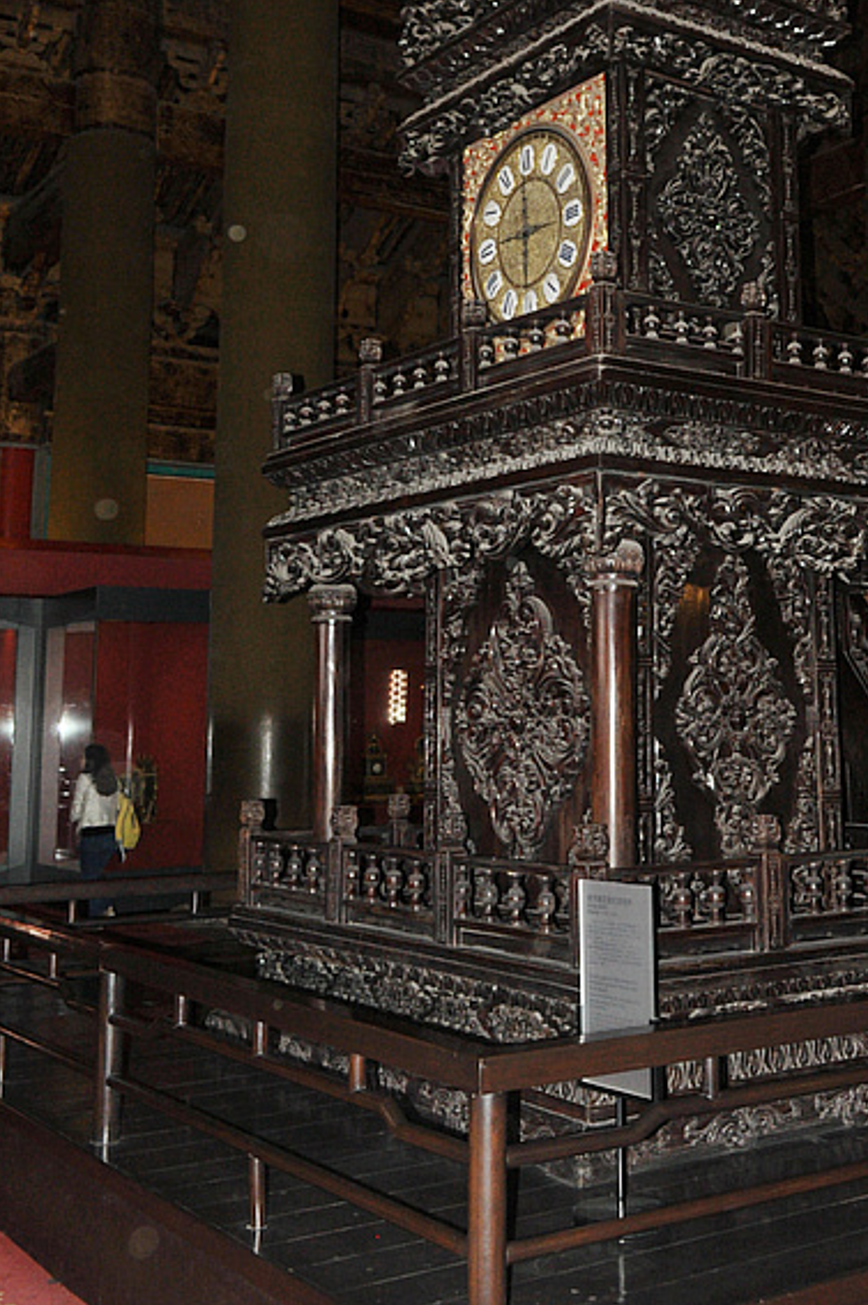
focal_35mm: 43
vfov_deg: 45.0
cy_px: 466
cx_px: 629
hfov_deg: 30.7
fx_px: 1558
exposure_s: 1/50
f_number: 5.6
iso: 400
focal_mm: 18
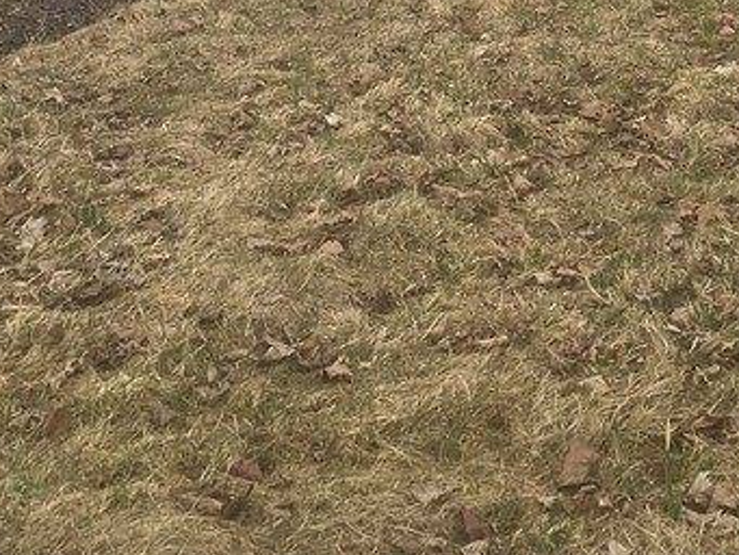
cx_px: 520
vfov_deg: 15.7
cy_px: -256
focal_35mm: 87
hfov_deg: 22.4
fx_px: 1858
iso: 25
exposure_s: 1/1570
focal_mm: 4.15
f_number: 2.2
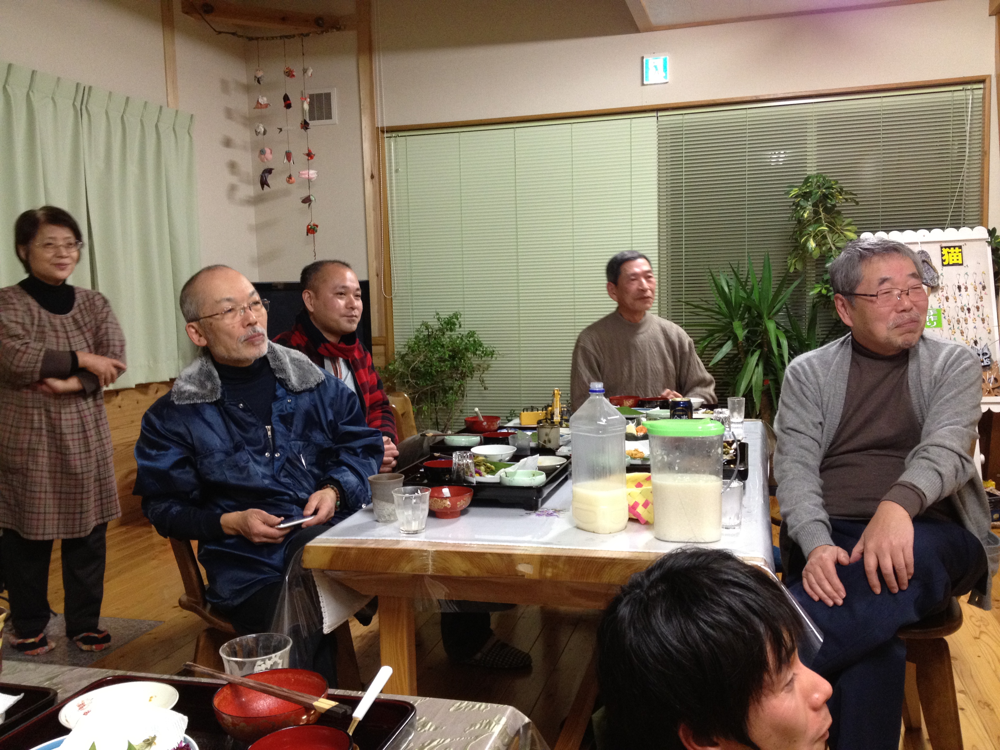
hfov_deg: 52.6
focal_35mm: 35
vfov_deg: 40.7
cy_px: 375
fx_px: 1011
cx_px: 500
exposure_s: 1/20
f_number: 2.4
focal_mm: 4.28
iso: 250
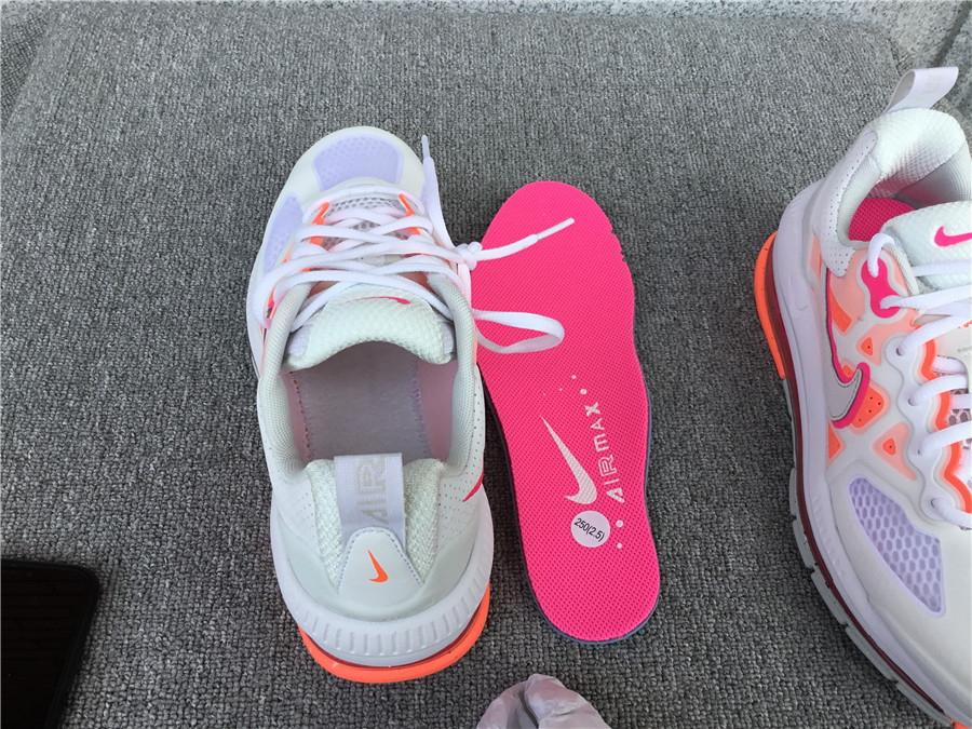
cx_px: 486
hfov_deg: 58.4
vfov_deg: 45.4
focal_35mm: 31
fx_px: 870
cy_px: 364
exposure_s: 1/384
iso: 25
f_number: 2.4
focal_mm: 3.3
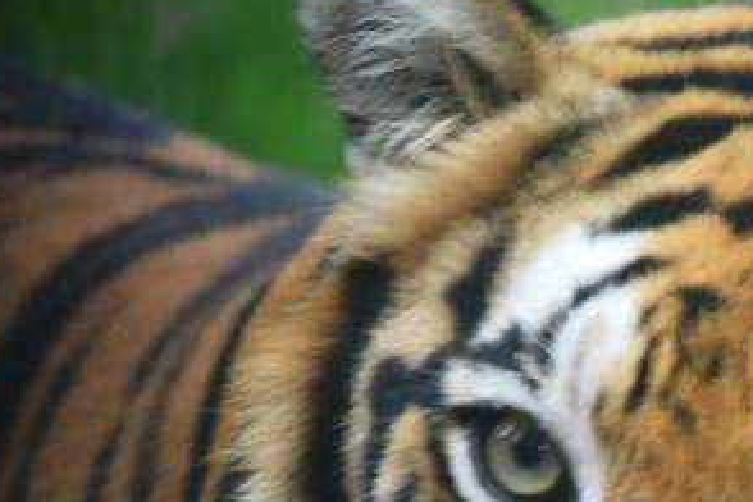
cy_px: 438
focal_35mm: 1046
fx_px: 21877
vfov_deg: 1.3
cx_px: 948
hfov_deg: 2.0
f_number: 5.6
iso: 800
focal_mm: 300
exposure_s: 1/40
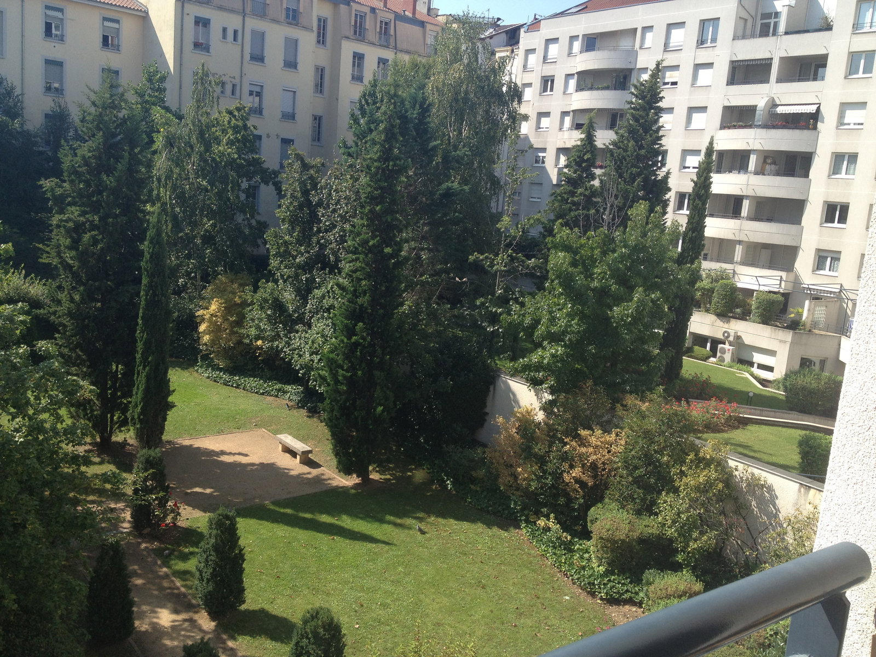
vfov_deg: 40.7
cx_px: 438
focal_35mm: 35
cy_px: 328
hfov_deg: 52.6
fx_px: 886
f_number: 2.4
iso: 64
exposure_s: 1/849
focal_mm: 4.28
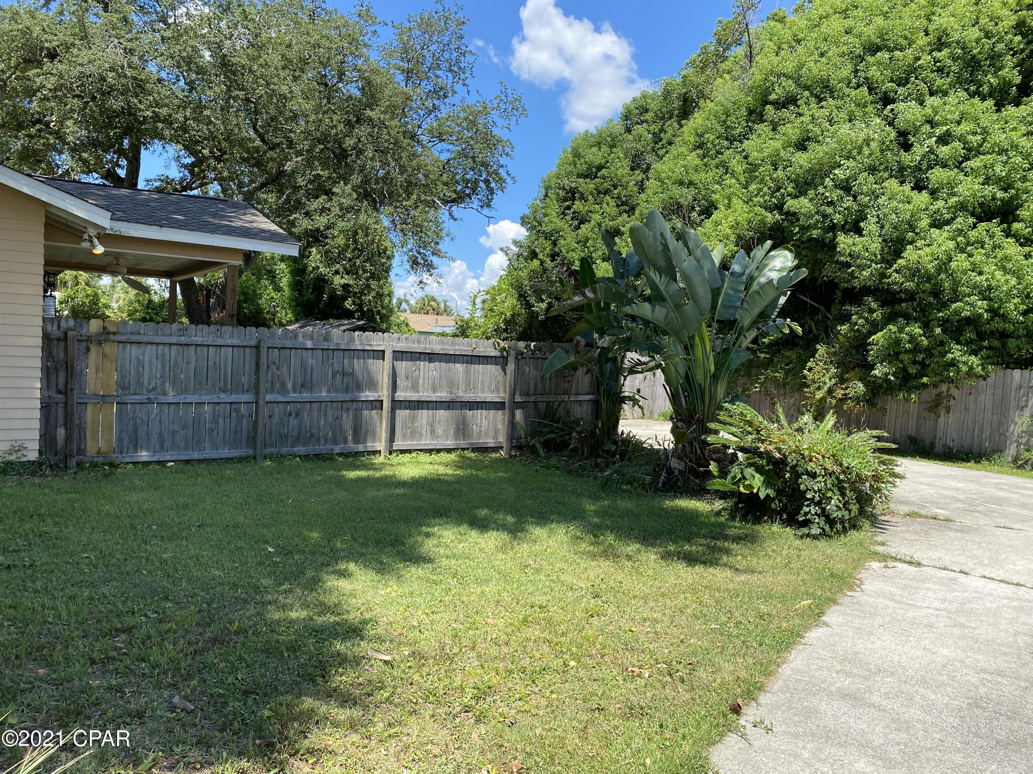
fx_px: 776
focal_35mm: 26
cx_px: 516
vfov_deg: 53.1
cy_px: 387
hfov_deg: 67.3
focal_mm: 4.25
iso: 32
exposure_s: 1/1193
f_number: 1.8
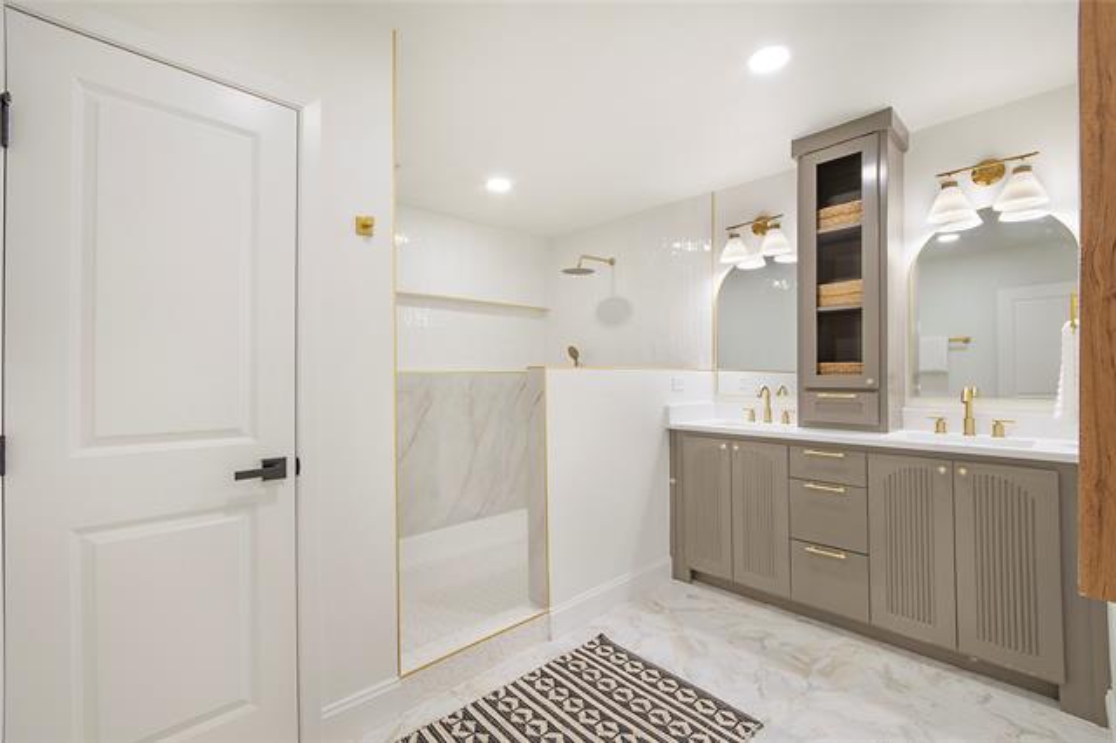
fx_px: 465
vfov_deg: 77.3
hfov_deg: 100.4
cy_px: 372
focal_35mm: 15
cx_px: 558
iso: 100
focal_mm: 10
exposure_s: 1/5
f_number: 11
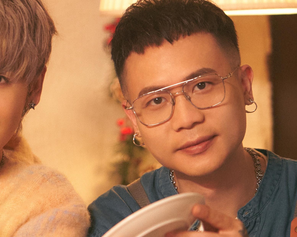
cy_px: 93
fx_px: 2638
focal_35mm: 300
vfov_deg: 5.2
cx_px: 53
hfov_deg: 6.4
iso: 2000
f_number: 1.8
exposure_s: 1/160
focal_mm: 85
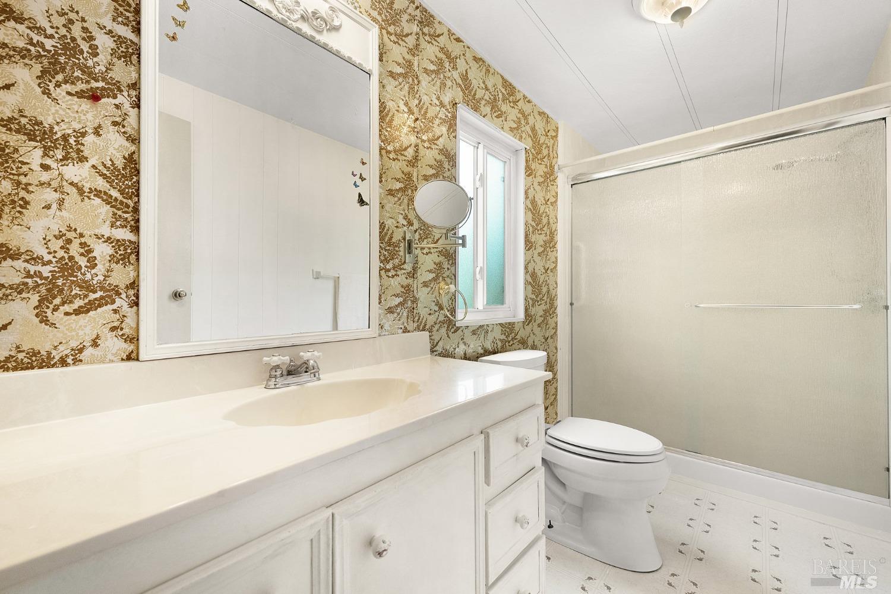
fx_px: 346
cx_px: 446
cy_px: 297
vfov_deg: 81.2
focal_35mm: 14
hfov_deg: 104.3
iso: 6400
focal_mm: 14
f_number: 5
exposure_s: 1/20
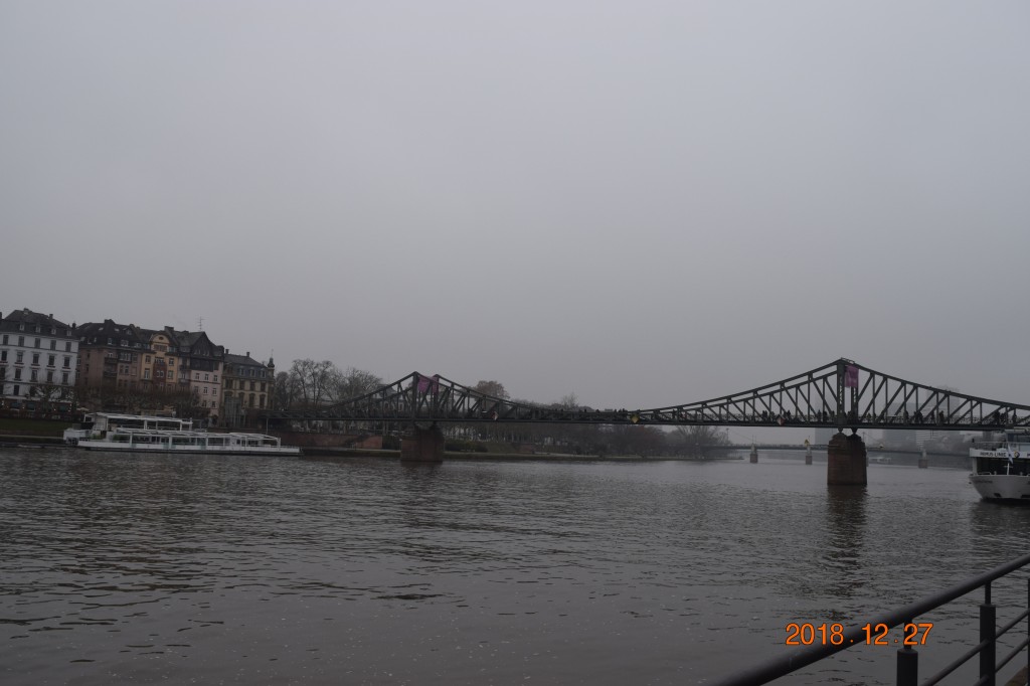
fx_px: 901
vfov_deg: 41.7
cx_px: 515
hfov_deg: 59.5
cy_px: 343
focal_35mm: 32
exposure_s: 1/250
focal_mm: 21
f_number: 8
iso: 400
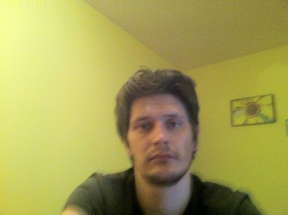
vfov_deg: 40.6
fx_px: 291
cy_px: 108
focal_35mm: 35
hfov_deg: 52.7
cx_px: 144
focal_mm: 3.85
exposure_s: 1/15
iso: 1000
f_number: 2.8
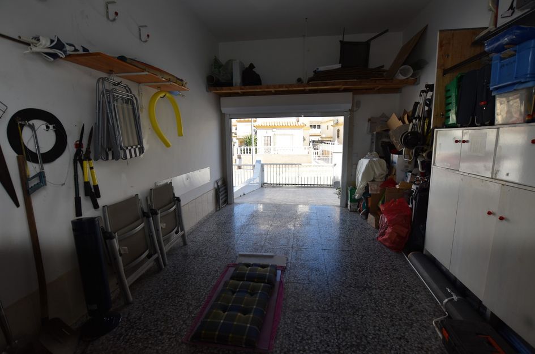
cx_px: 268
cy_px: 177
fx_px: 222
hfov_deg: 100.5
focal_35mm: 15
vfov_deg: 77.0
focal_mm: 10
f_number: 5
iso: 200
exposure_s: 1/400
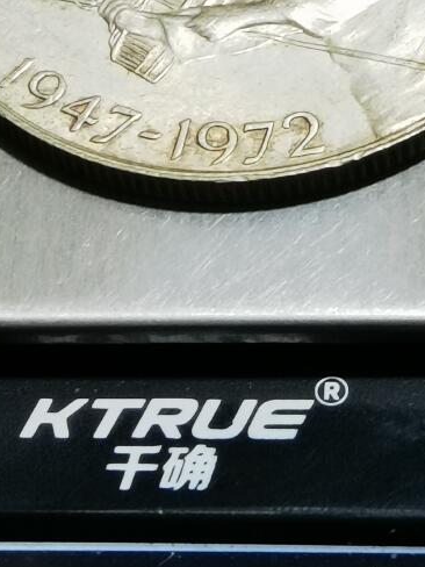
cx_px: 158
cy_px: -52
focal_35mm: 236
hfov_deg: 6.3
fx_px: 3863
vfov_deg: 8.3
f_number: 1.9
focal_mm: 6.67
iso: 100
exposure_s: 1/100
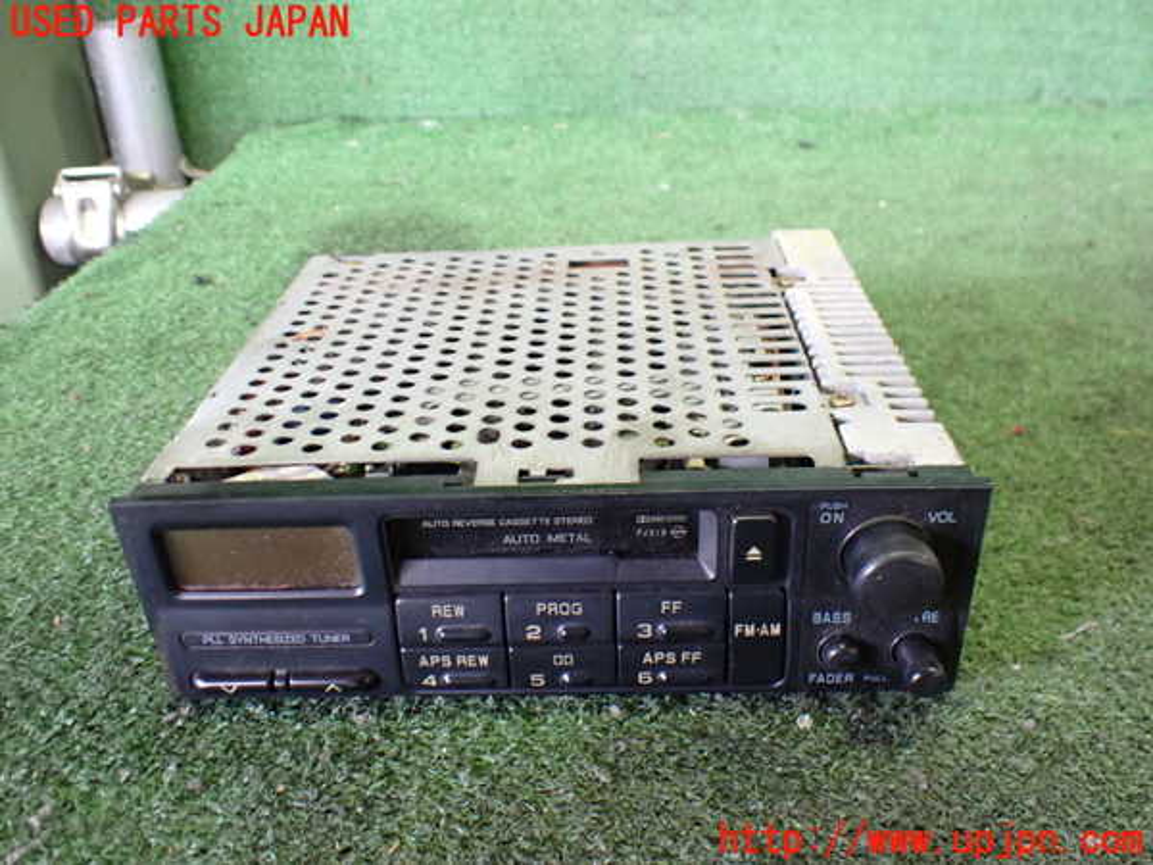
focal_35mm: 30
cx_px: 576
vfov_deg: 46.8
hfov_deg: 60.0
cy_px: 432
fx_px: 999
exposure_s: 1/40
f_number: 2.3
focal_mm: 5.4
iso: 800
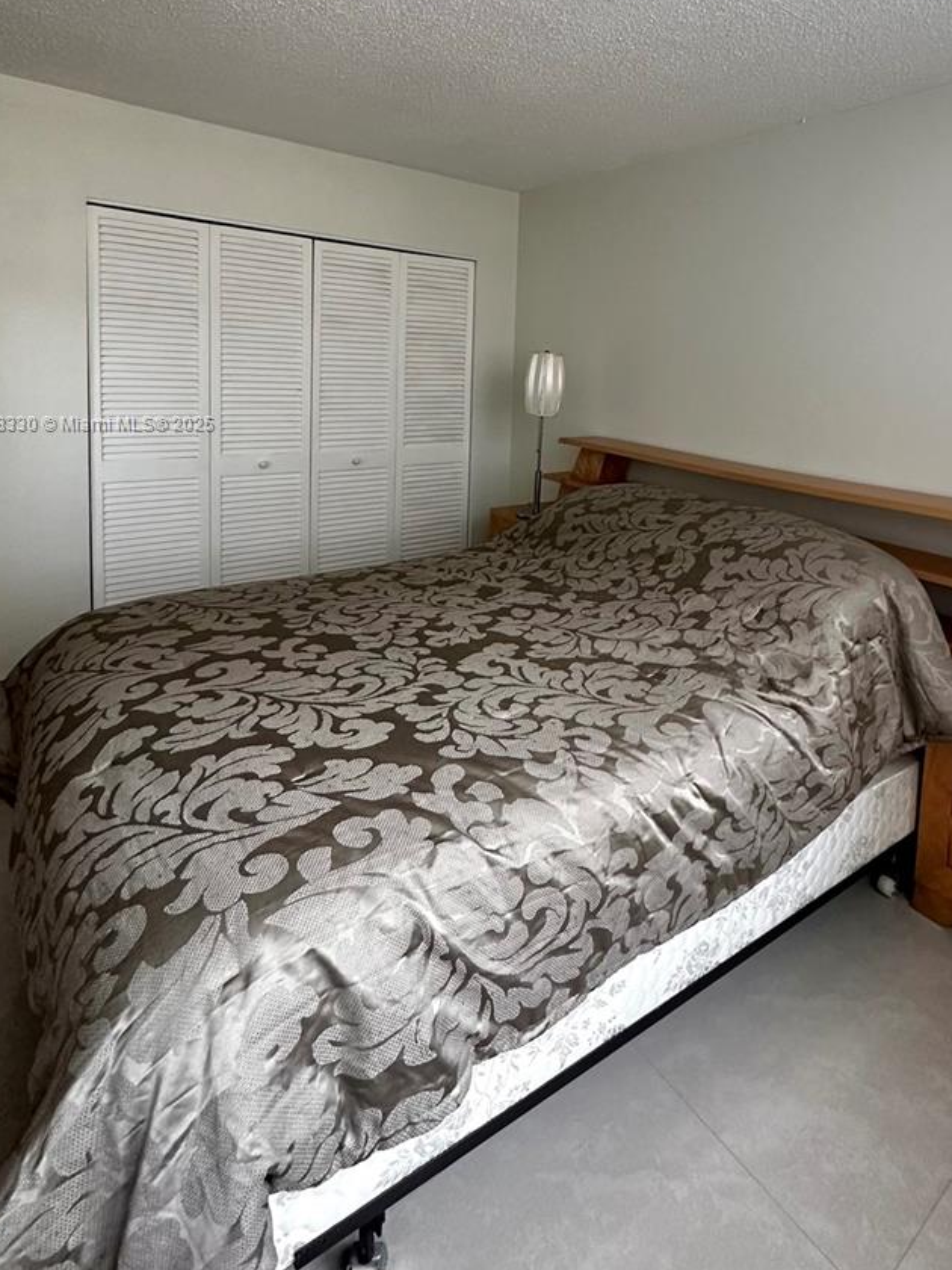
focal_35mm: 20
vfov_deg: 79.1
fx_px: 733
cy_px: 425
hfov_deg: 64.6
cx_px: 617
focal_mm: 2.22
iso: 320
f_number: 2.2
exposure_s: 1/85
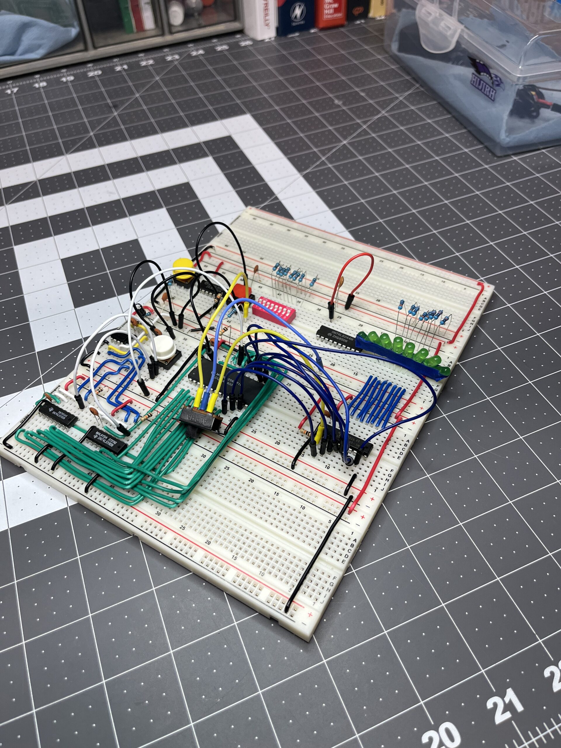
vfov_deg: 67.3
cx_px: 280
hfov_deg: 53.1
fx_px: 562
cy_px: 374
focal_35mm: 26
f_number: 1.6
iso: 64
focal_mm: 5.1
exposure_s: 1/120
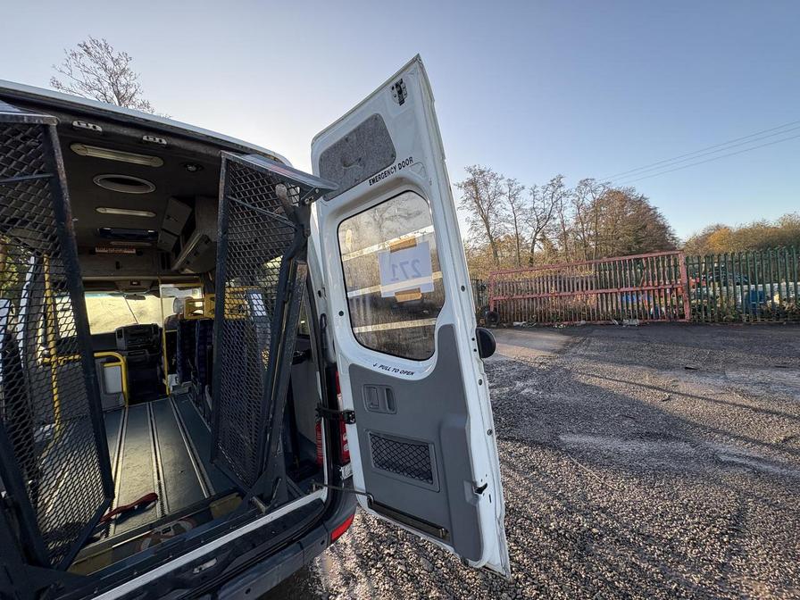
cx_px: 400
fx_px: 324
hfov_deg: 102.1
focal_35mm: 14
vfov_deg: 85.7
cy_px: 300
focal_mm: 2.22
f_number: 2.2
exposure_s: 1/222
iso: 40
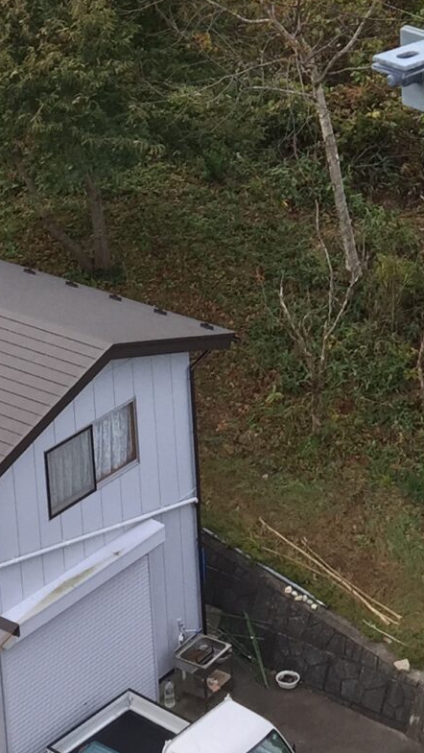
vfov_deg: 19.5
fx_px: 2057
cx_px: 480
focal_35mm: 103
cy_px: -149
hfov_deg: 11.6
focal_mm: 4.15
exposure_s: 1/412
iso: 32
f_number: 2.2
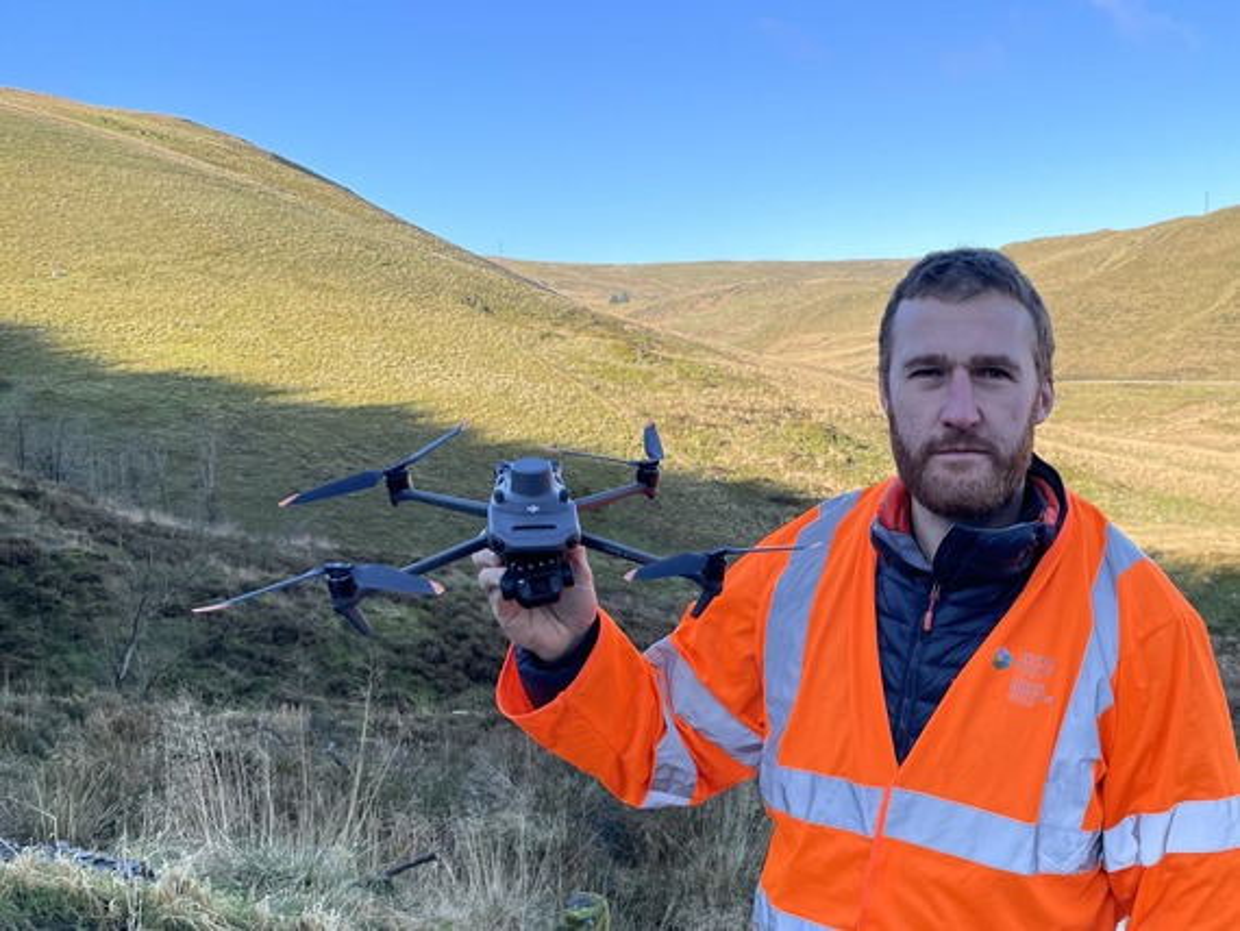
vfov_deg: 53.1
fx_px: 932
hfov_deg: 67.3
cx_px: 620
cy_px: 466
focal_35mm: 26
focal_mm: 4.2
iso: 32
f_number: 1.6
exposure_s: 1/963
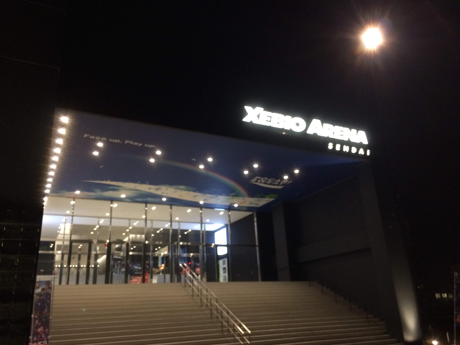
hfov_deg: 60.0
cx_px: 230
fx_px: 399
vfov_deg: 46.8
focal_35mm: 30
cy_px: 172
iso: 320
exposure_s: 1/33
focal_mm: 4.12
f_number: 2.2
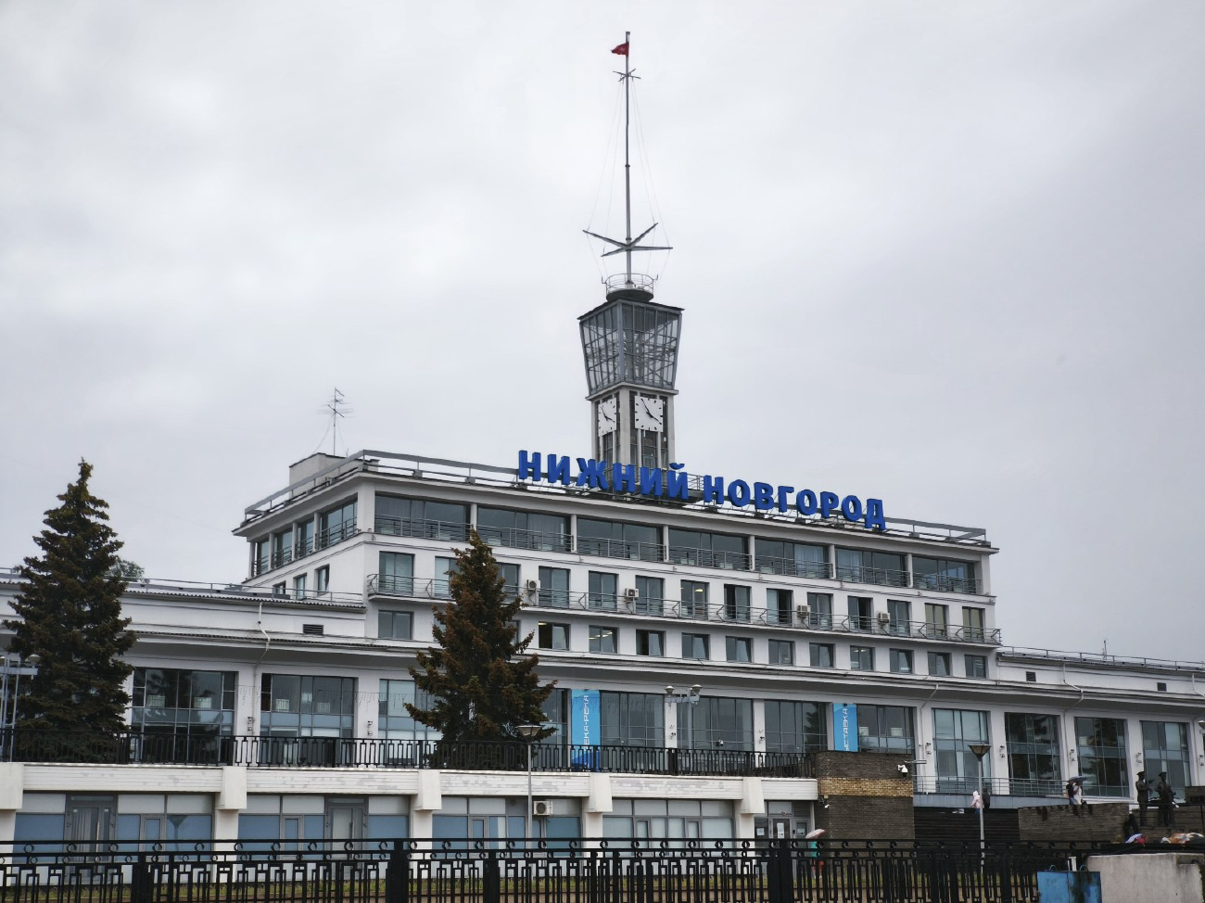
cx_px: 602
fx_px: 1740
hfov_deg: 38.2
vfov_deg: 29.1
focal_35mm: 50
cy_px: 452
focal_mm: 7.1
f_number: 1.9
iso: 64
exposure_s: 1/100
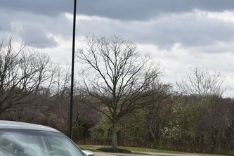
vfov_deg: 11.2
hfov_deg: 16.8
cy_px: 149
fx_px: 786
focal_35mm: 121
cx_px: 51
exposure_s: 1/250
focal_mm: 42
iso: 200
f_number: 8
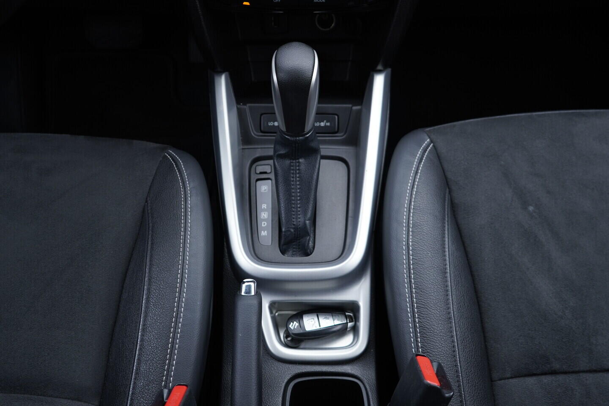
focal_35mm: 36
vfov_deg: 36.9
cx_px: 304
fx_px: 609
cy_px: 203
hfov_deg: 53.1
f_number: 2.8
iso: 200
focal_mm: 24
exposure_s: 1/40
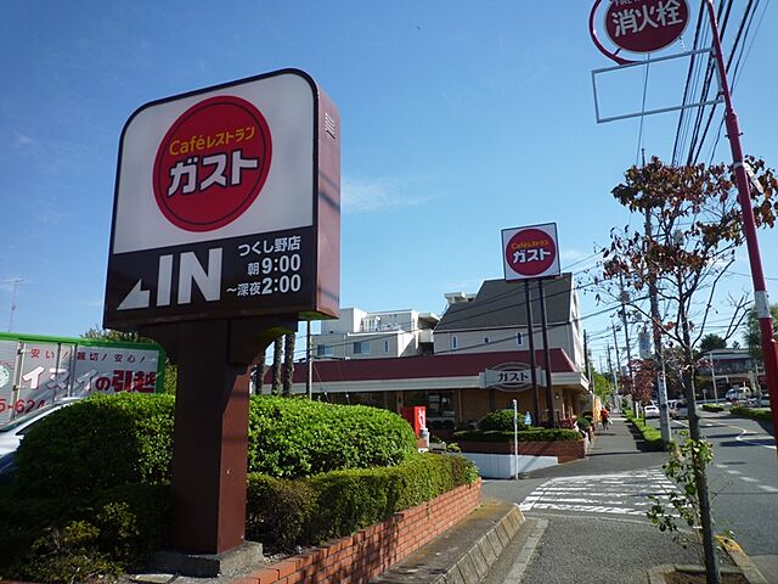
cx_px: 389
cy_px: 292
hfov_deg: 69.4
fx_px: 562
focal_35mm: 25
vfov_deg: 54.9
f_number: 4
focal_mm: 4.4
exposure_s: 1/640
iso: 80
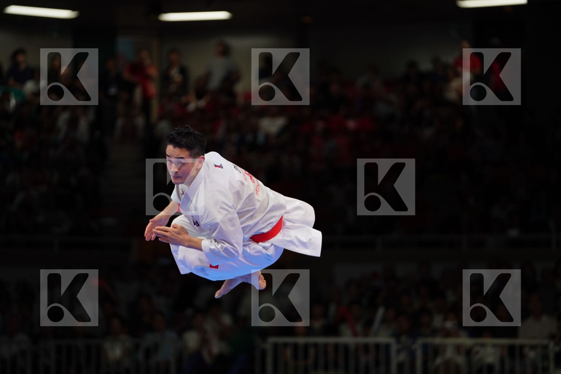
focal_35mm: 171
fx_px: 2665
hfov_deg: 12.0
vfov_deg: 8.0
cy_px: 187
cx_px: 280
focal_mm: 171
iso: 800
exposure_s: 1/1000
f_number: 2.8
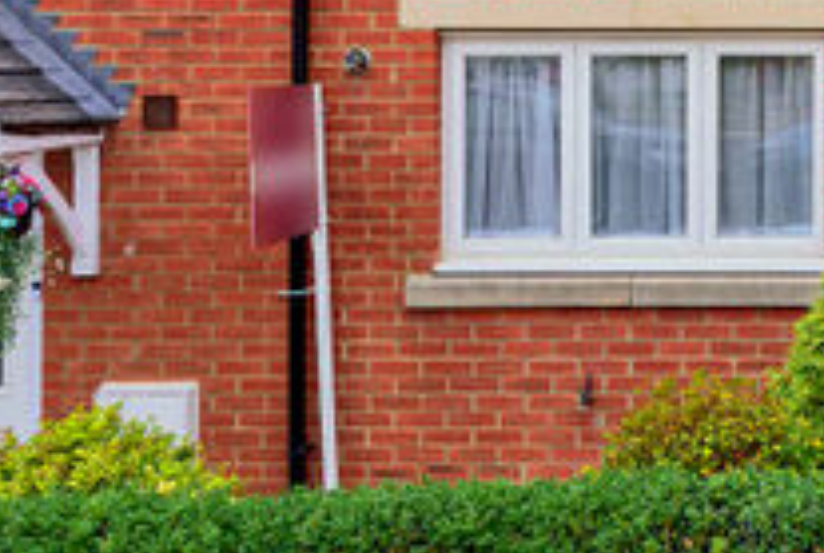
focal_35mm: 54
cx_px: 939
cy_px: -171
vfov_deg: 22.5
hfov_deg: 31.9
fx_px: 1239
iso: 250
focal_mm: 16
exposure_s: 1/100
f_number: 9
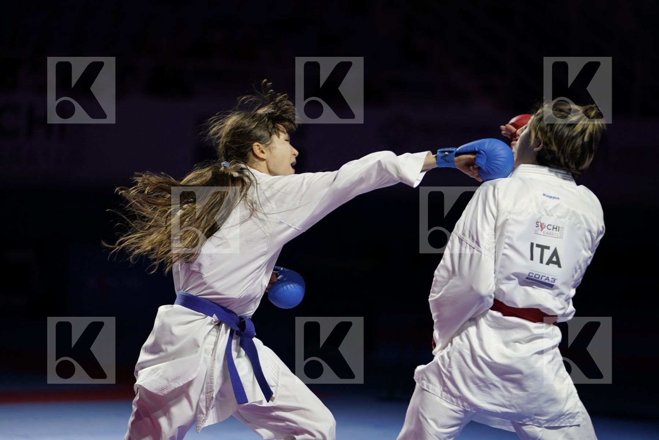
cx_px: 330
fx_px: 2563
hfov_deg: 14.7
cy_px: 220
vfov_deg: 9.8
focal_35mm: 140
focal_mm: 140
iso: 1250
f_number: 2.8
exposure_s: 1/1000
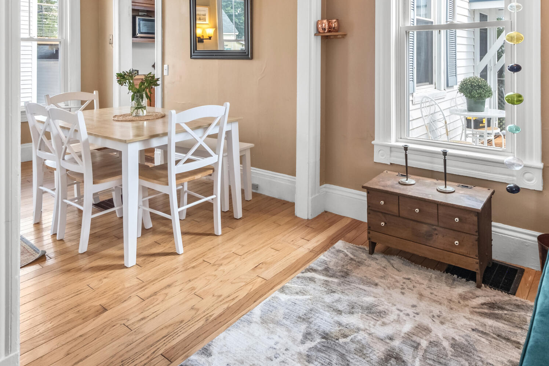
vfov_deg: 46.5
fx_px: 396
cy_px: 64
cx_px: 307
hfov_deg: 69.2
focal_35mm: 26
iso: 500
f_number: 8
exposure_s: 1/6
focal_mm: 8.7
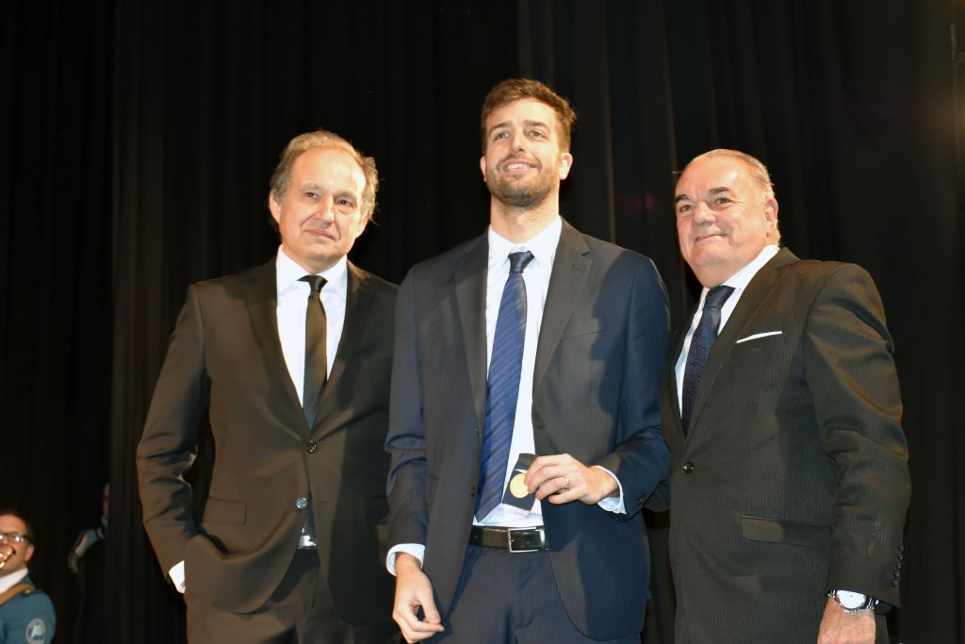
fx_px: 1930
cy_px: 322
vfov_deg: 18.9
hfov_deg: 28.1
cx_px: 482
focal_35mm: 72
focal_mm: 48
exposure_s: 1/60
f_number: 4.8
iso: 800
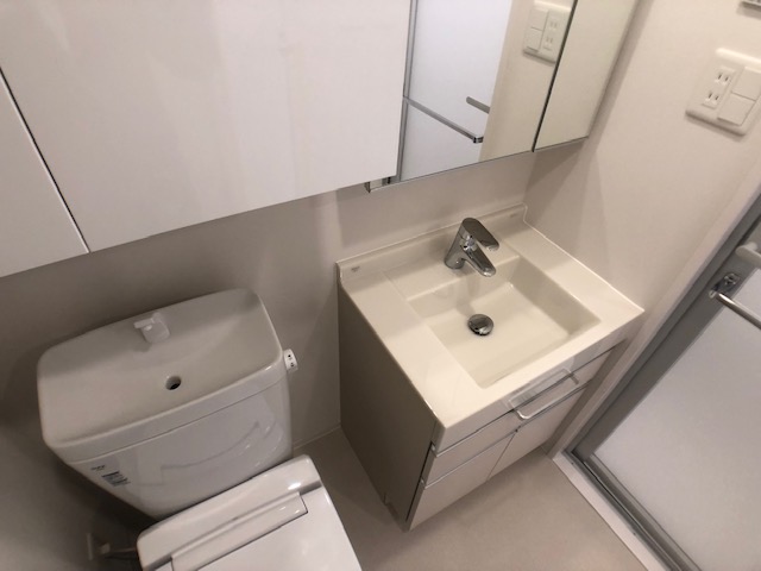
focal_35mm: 28
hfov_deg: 63.4
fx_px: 616
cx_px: 380
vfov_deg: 49.7
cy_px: 286
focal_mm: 3.99
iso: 40
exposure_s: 1/25
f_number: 1.8
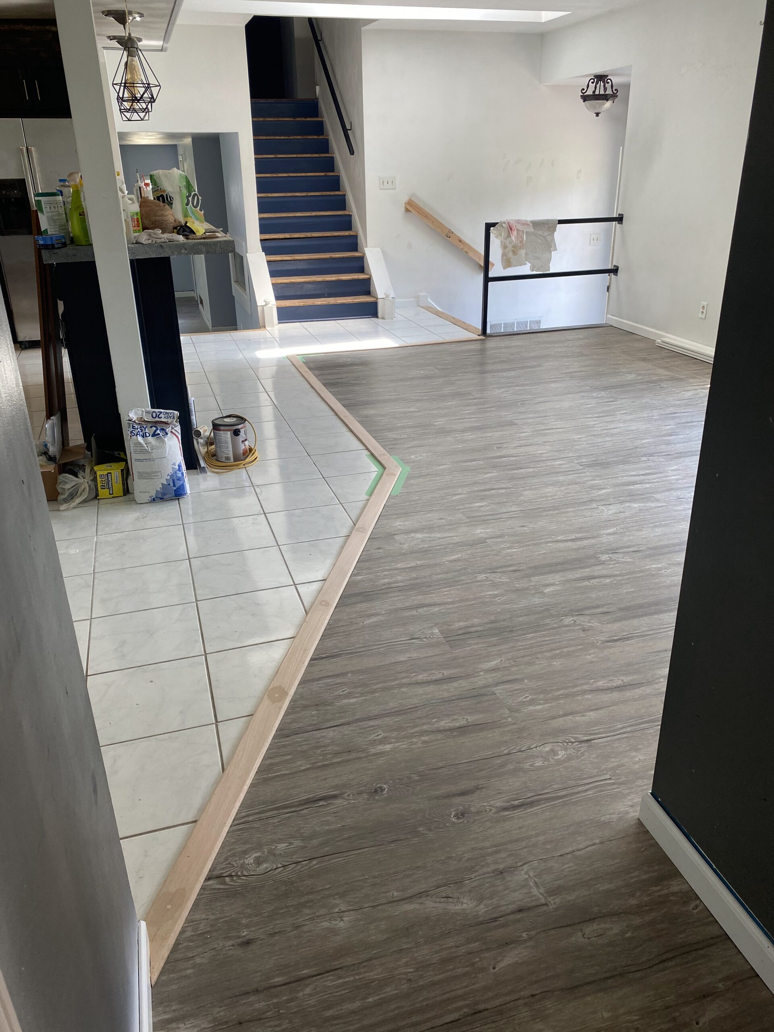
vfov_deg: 67.3
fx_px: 775
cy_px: 516
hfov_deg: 53.1
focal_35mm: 26
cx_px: 387
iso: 64
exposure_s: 1/120
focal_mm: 4.25
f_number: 1.8
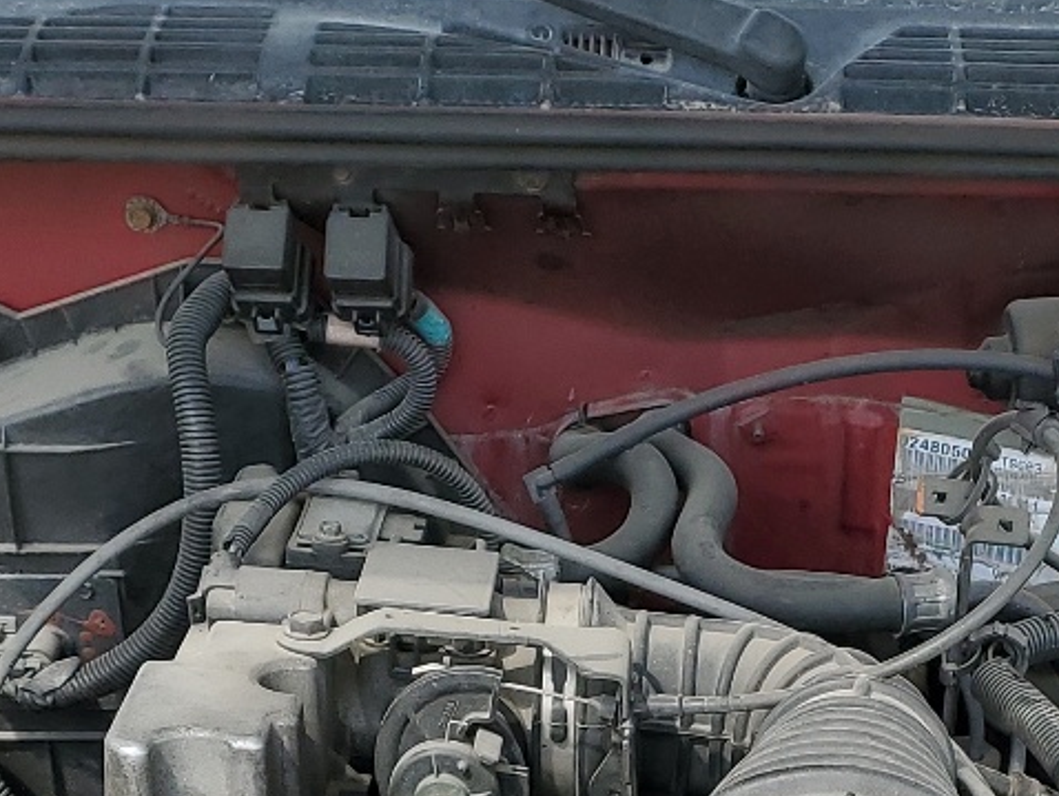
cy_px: 1084
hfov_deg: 22.3
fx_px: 2663
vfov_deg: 16.0
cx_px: 806
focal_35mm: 87
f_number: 1.5
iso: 50
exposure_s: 1/1111
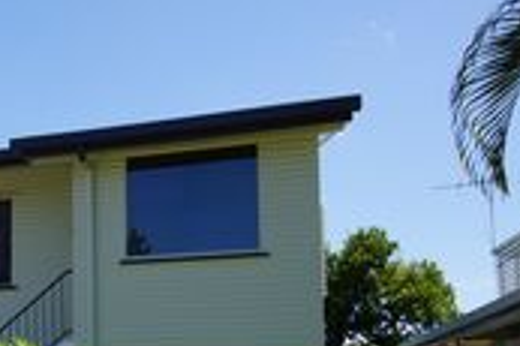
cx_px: -48
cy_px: 314
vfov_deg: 26.5
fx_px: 707
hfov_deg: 34.9
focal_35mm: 49
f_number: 14
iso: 100
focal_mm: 12
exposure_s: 1/80
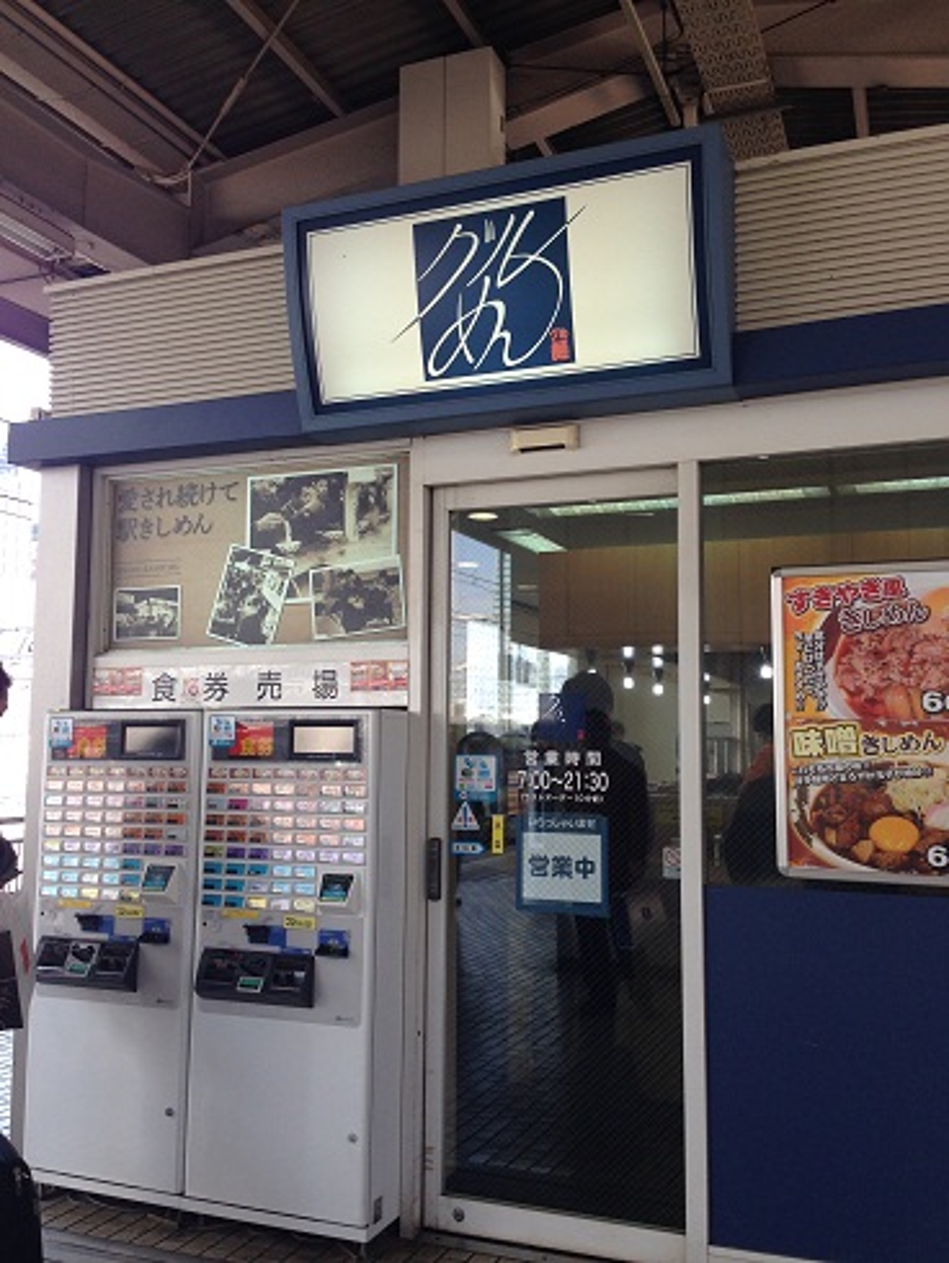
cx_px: 474
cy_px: 632
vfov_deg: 55.3
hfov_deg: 43.0
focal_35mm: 33
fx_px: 1205
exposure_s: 1/146
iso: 50
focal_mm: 4.12
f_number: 2.4
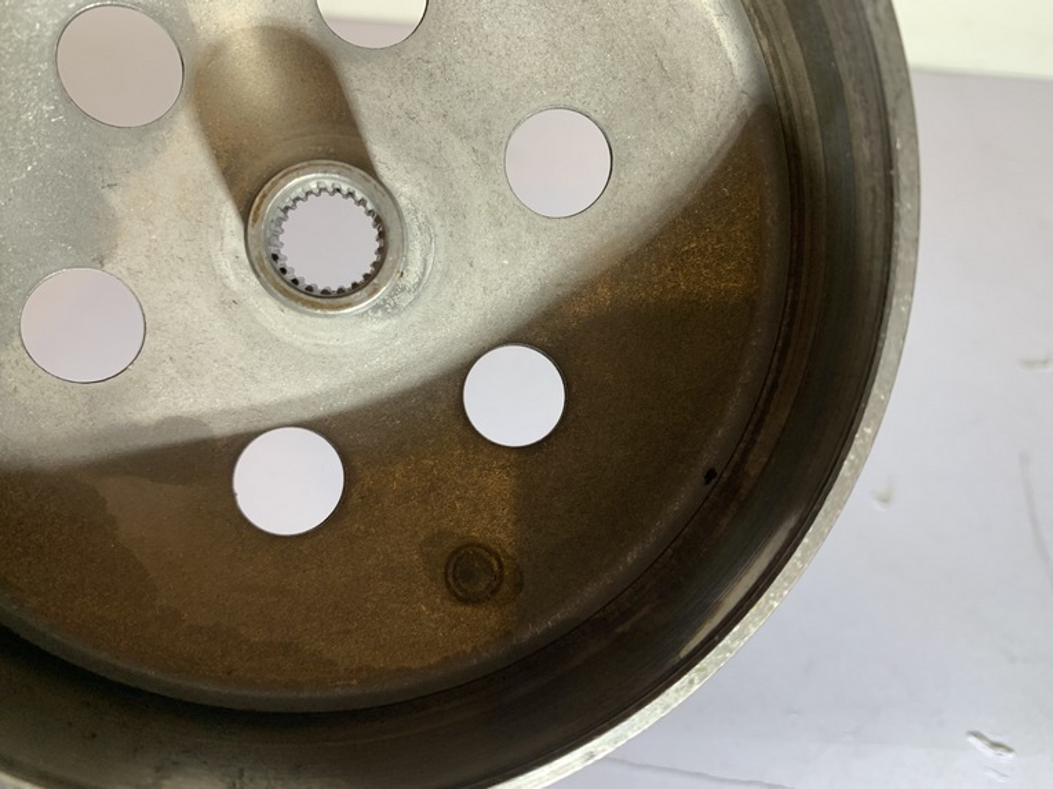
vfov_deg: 53.1
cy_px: 394
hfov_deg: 67.3
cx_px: 526
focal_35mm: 26
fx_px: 791
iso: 64
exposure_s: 1/121
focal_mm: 4.25
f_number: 1.8
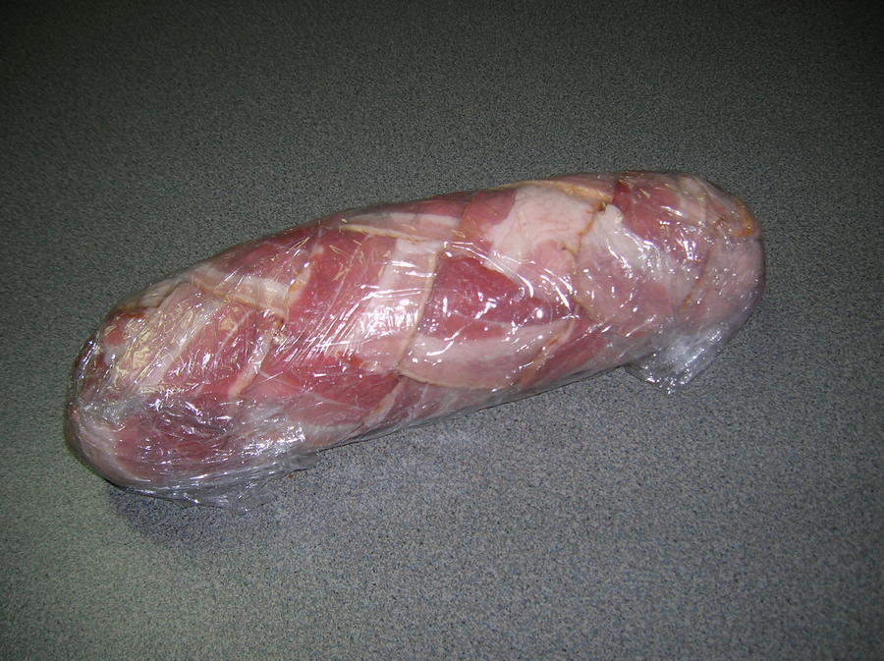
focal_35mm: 34
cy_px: 330
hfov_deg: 54.0
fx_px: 867
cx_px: 442
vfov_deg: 41.7
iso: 50
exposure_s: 1/60.1
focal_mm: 5.7
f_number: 2.9
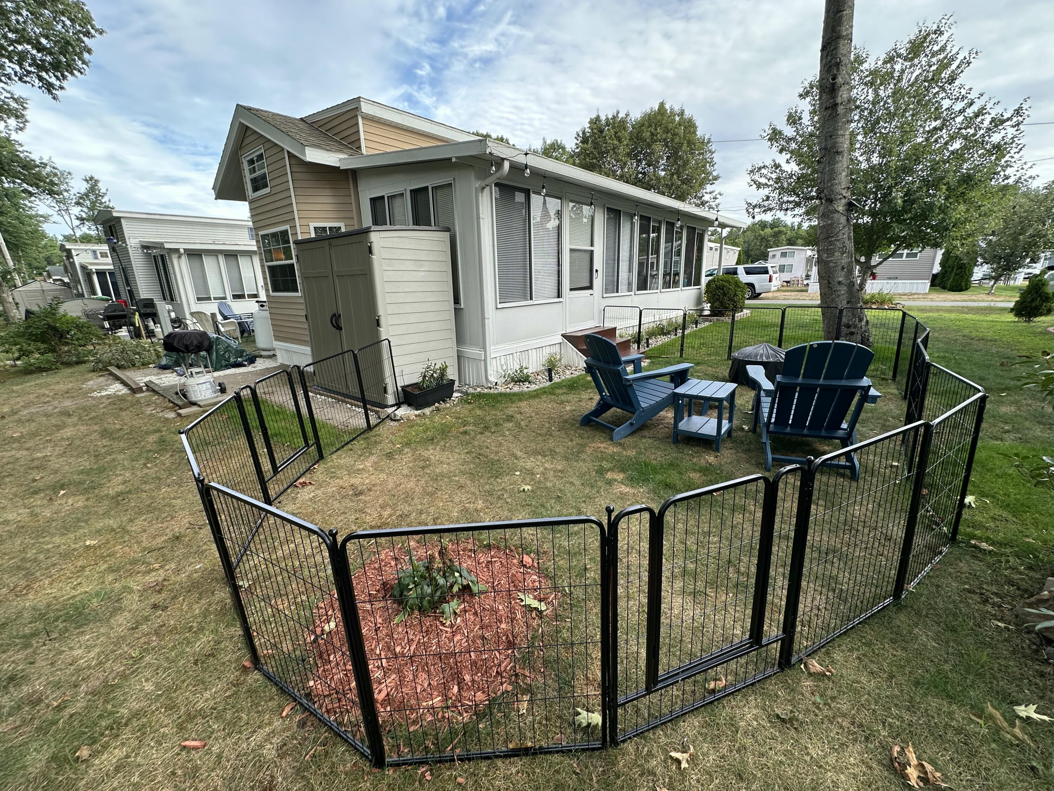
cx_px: 527
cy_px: 396
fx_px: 426
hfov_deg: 102.1
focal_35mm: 14
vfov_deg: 85.7
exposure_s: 1/221
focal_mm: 2.22
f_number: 2.2
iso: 40
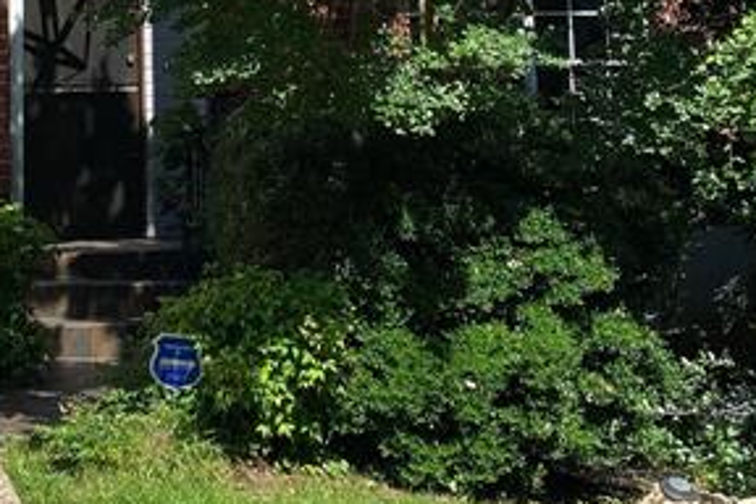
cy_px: -155
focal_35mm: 96
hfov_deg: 21.2
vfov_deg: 13.7
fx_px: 2016
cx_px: 286
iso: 32
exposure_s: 1/2066
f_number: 1.8
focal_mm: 4.25
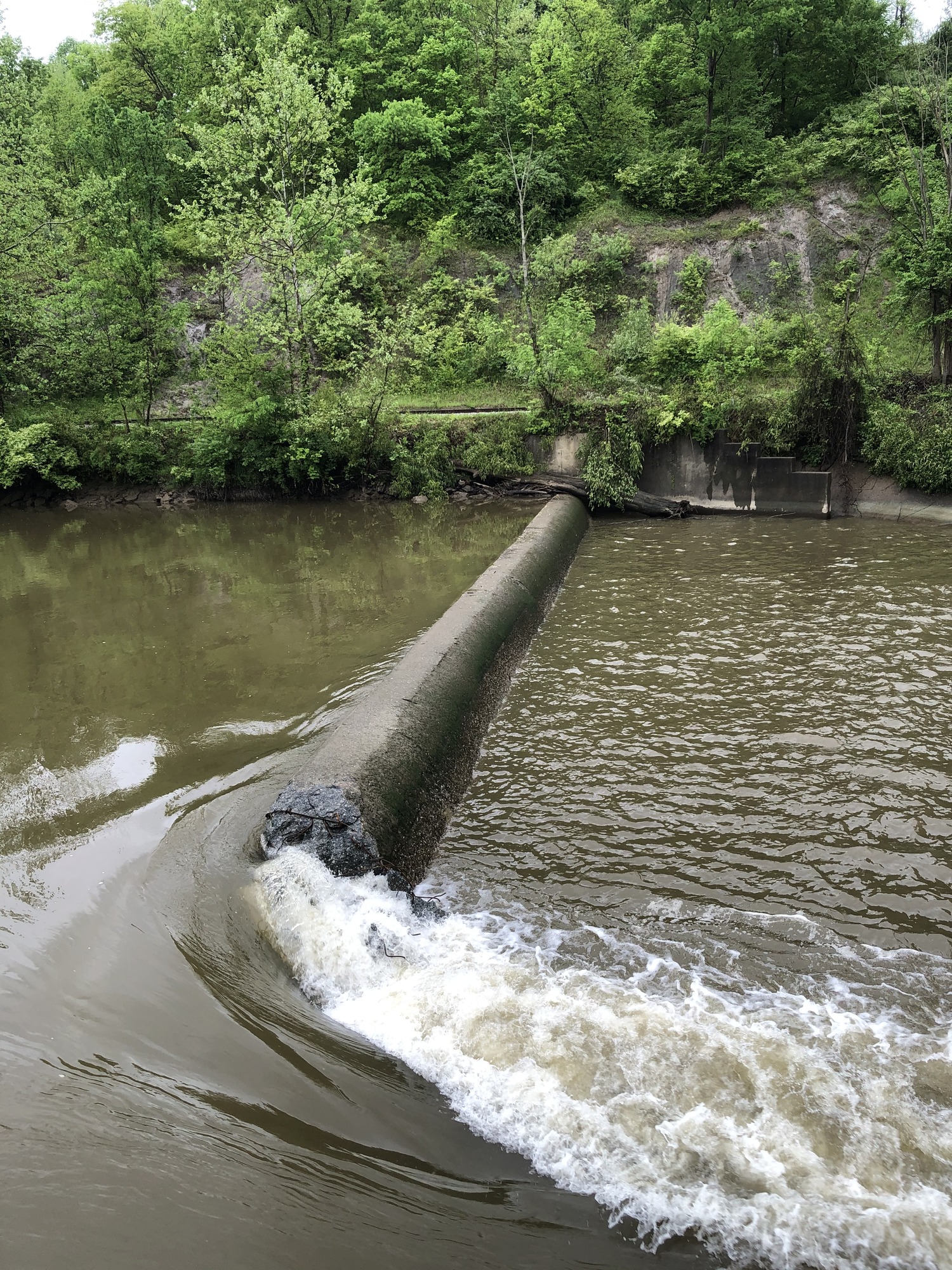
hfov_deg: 49.7
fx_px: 1027
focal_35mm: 28
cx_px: 476
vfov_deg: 63.4
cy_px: 635
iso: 20
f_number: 1.8
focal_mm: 3.99
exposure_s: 1/232
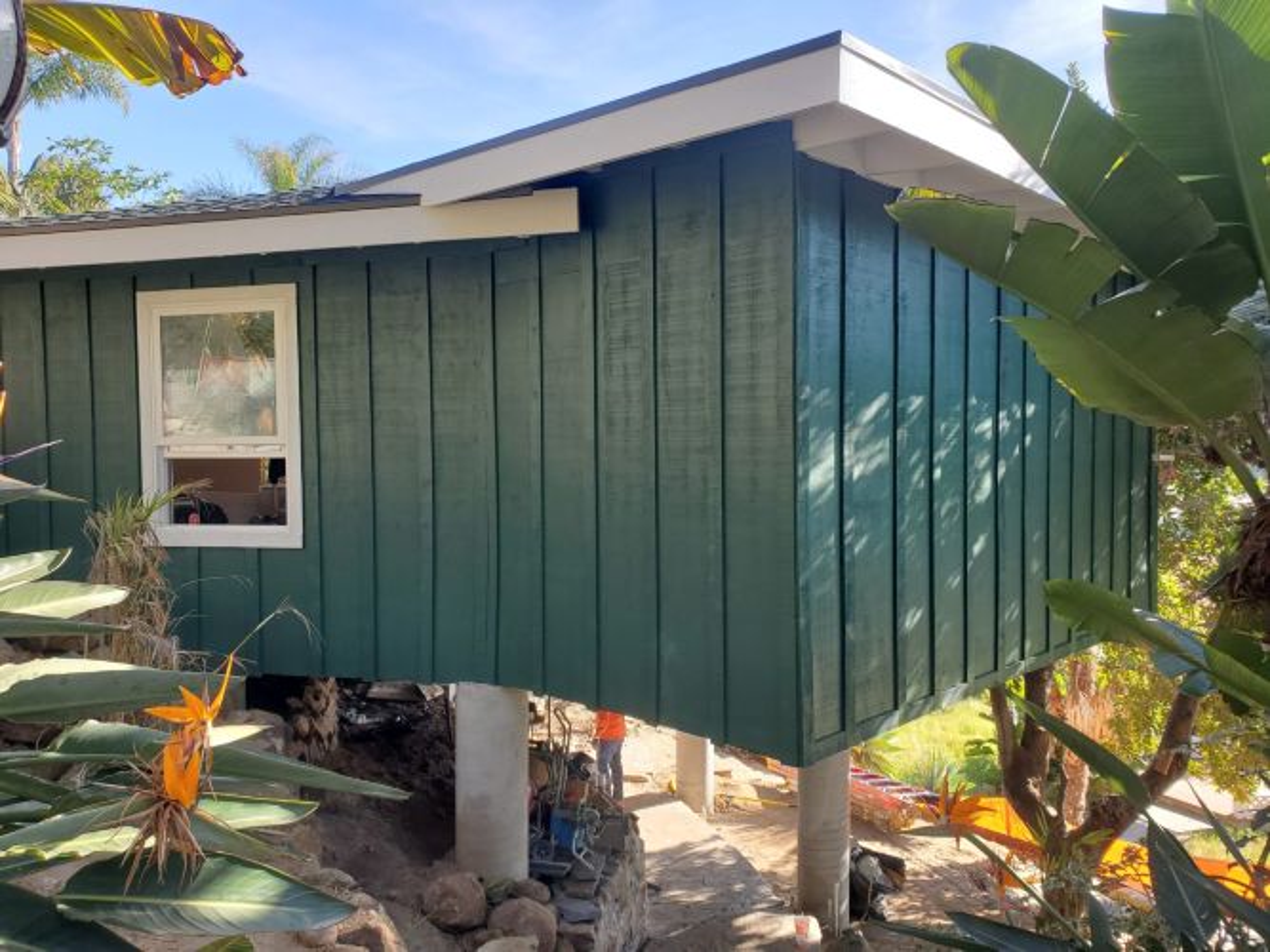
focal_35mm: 26
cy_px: 476
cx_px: 635
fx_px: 954
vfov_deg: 53.0
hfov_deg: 67.3
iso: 50
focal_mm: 4.3
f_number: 2.4
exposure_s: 1/195
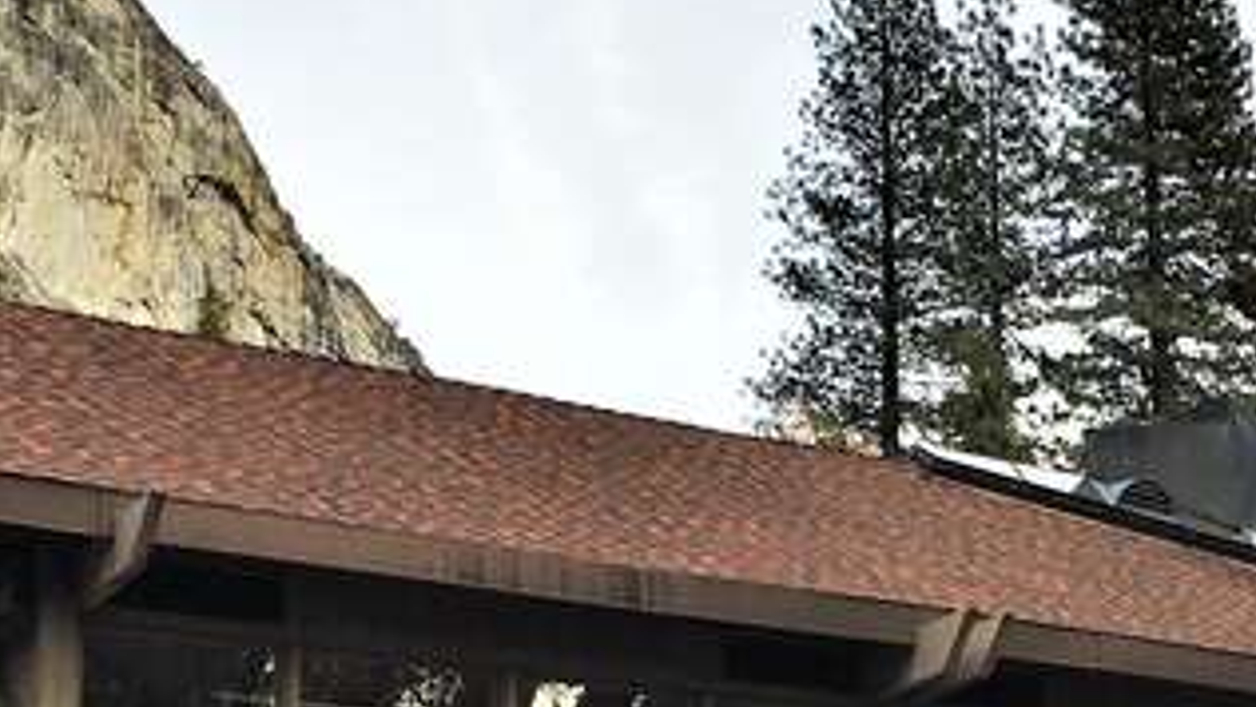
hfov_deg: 26.2
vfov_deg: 15.0
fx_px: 2665
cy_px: 632
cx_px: 942
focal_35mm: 80
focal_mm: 4.15
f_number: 2.2
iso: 25
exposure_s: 1/541
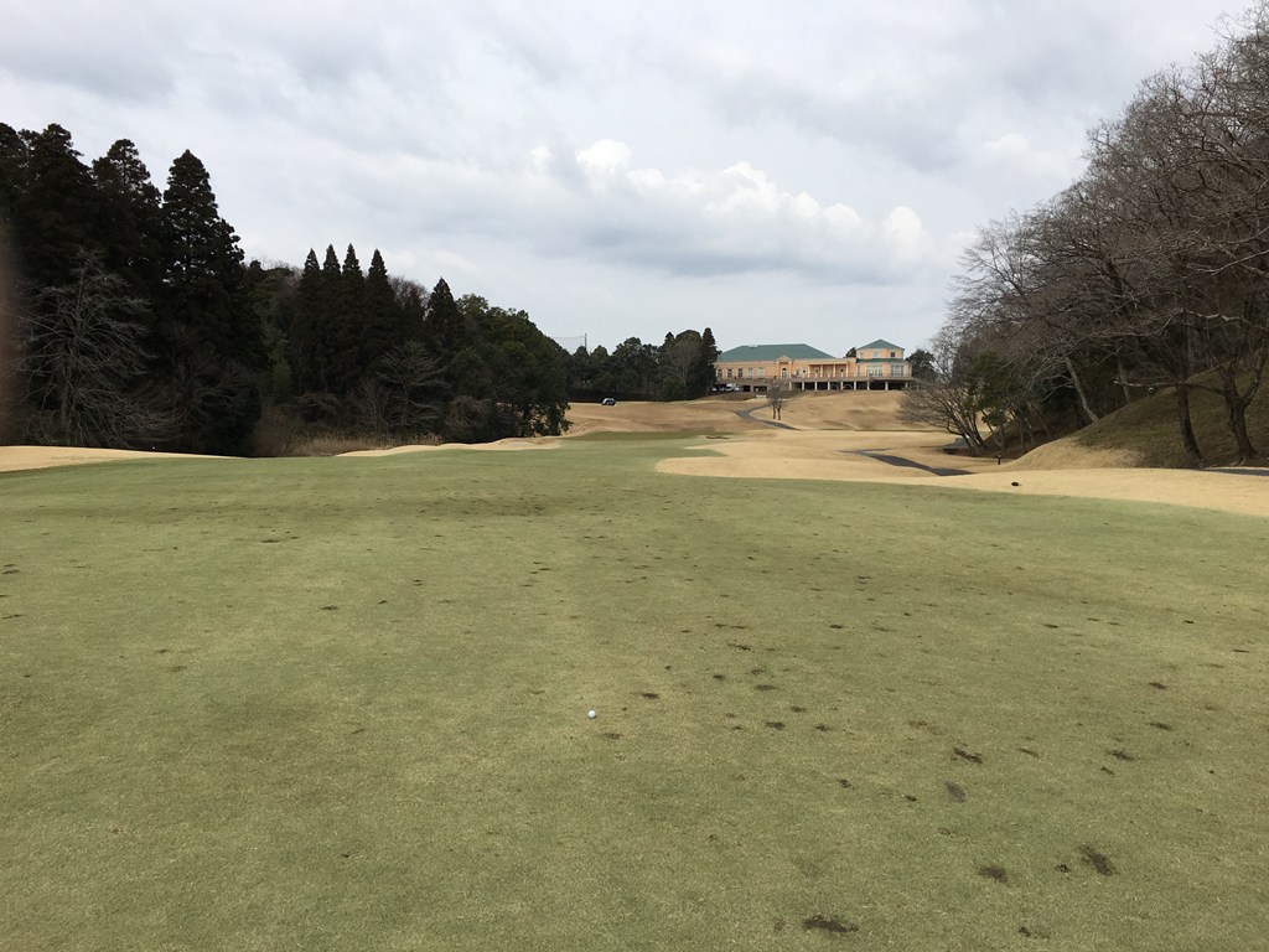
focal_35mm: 29
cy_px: 476
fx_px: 1063
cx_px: 634
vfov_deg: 48.2
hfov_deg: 61.7
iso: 25
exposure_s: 1/2331
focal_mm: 4.15
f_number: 2.2
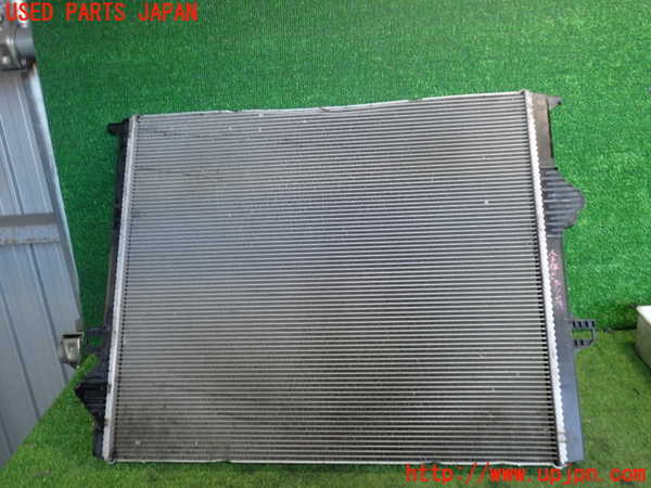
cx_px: 326
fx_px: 564
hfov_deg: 60.0
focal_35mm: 30
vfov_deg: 46.8
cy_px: 244
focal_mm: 5.4
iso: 200
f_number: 2.3
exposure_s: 1/30
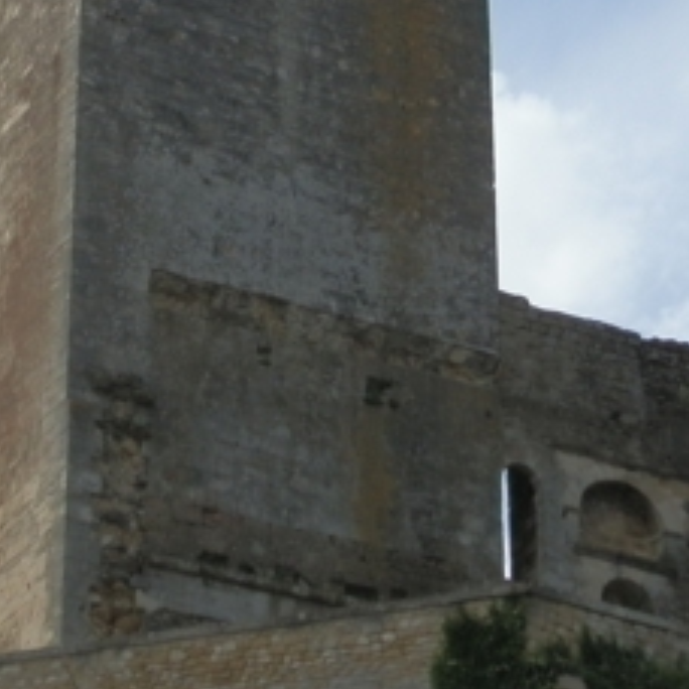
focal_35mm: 146
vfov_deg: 11.9
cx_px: 230
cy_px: 94
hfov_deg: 11.9
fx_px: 3288
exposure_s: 1/1000
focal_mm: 8.51
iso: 64
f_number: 3.5
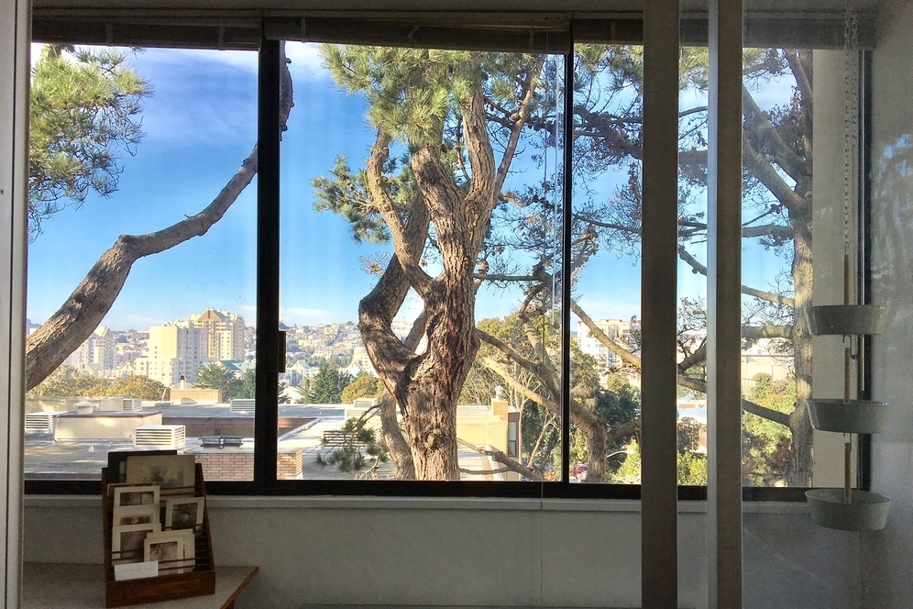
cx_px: 458
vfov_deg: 42.3
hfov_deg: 60.3
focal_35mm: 31
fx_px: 786
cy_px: 338
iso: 25
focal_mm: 4.15
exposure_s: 1/884
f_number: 2.2
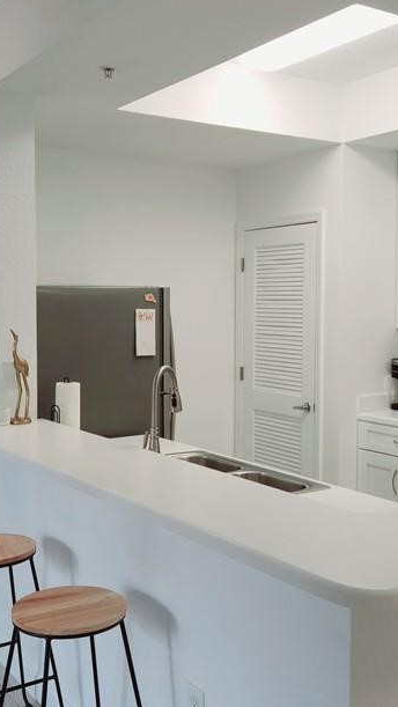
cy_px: 341
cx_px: 171
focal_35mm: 42
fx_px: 787
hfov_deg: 28.3
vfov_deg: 48.3
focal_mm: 5.4
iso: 40
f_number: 1.8
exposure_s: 1/60.2
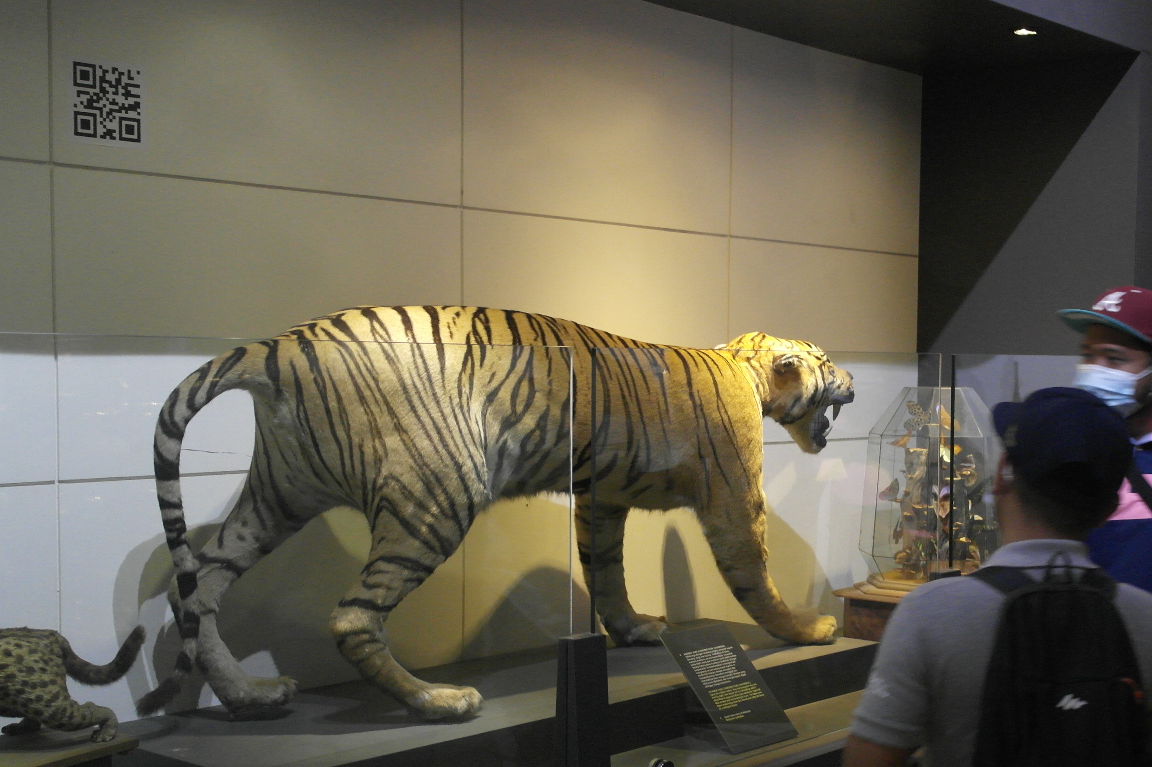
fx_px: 1504
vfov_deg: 28.6
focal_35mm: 47
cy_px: 445
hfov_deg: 41.7
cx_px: 700
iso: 1600
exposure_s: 1/20
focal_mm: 20
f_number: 3.5
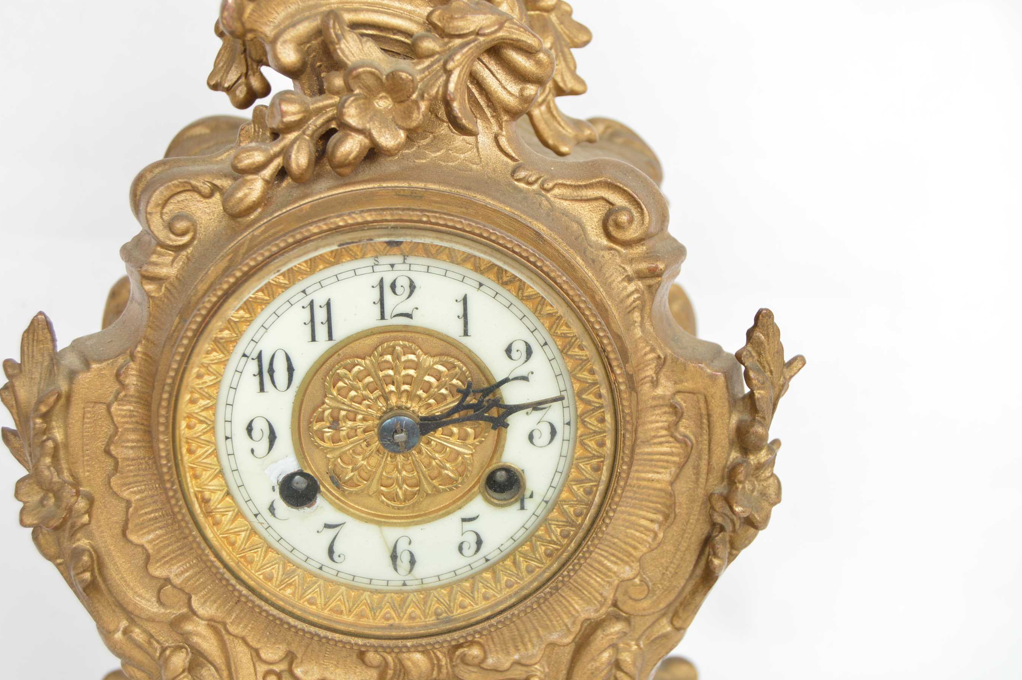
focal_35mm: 52
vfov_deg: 26.2
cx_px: 480
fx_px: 1462
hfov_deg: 38.5
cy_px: 343
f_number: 5
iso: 200
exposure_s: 1/160
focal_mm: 31
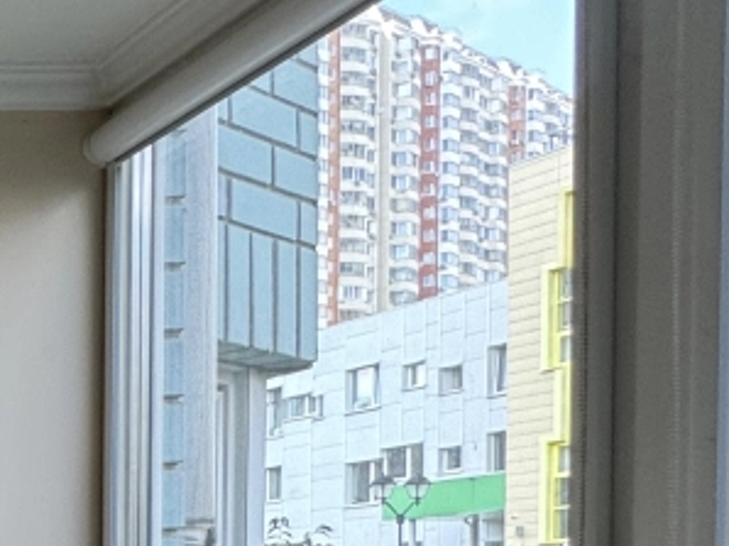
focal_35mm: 59
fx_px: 1242
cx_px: -626
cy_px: 657
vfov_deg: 22.8
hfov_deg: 20.7
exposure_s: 1/99
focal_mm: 2.22
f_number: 2.2
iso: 80
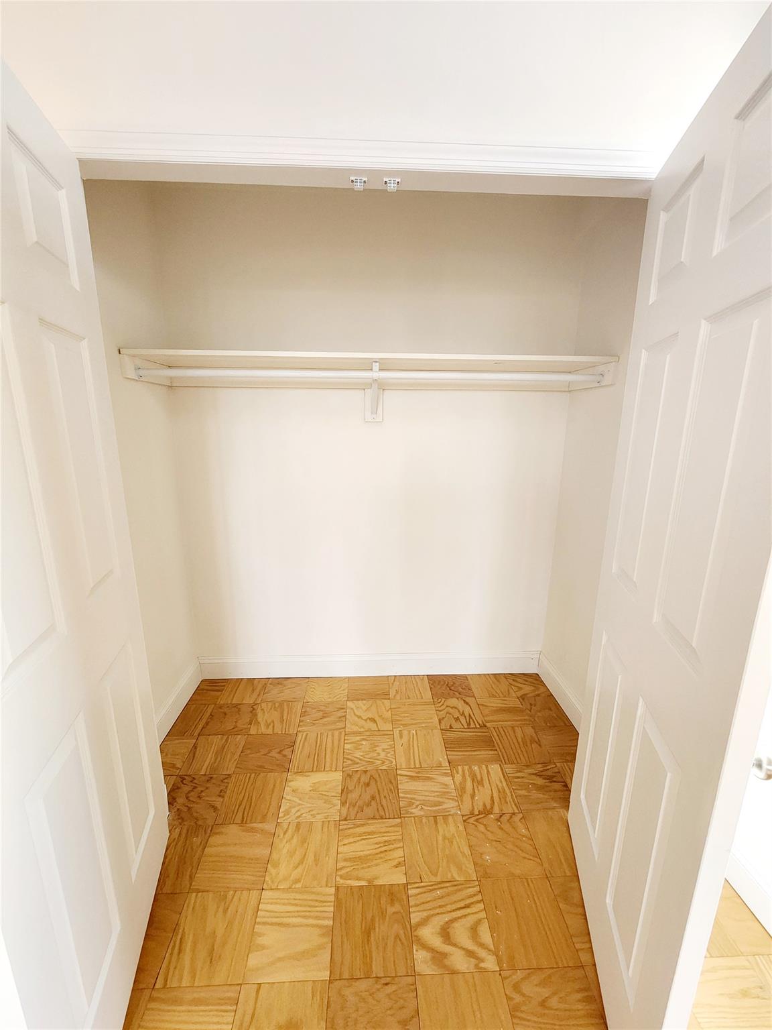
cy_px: 515
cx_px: 386
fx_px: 387
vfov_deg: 106.2
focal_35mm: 13
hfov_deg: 89.9
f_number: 2.2
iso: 320
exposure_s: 1/60.2
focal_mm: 2.2
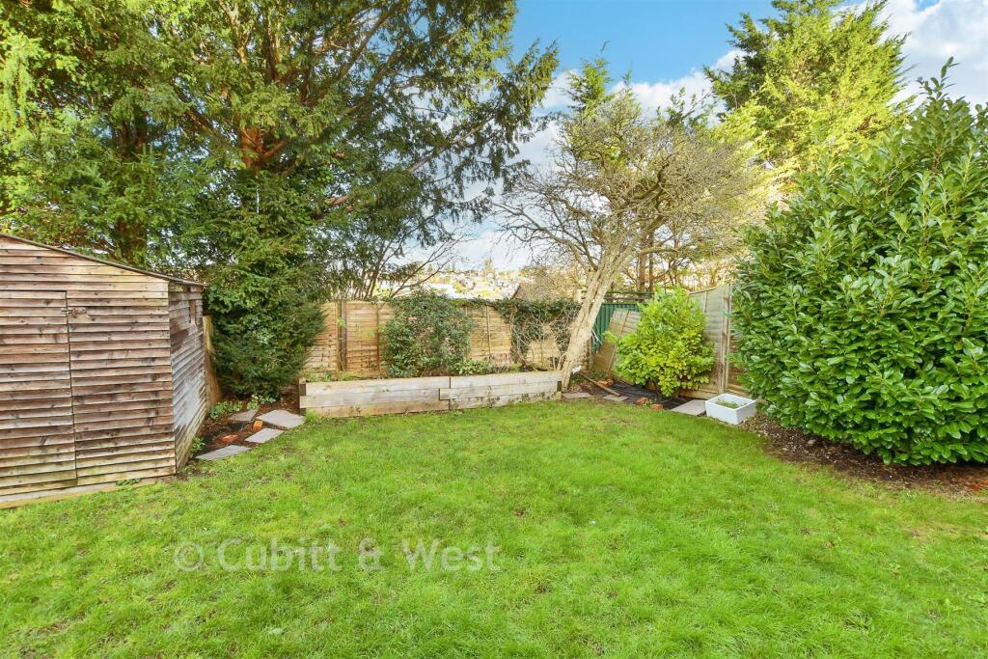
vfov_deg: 70.5
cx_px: 494
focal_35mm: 17
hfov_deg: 93.3
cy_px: 330
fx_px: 467
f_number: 8
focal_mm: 11.5
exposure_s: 1/50
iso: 200
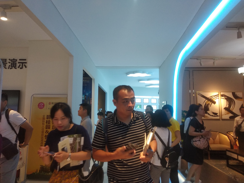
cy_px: 92
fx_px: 183
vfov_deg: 53.1
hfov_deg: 67.3
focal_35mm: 26
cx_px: 122
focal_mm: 3.81
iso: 320
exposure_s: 1/50
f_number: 2.2
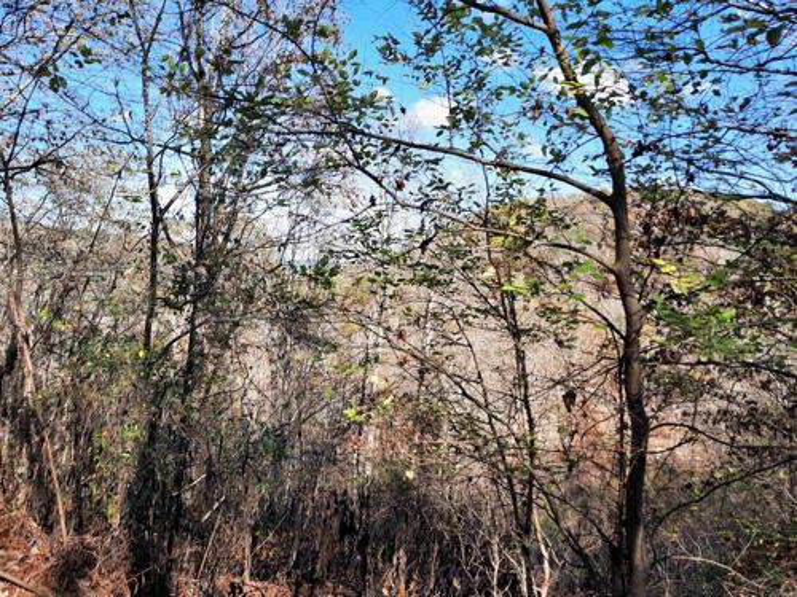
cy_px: 298
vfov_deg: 54.9
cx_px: 398
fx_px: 576
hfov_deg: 69.4
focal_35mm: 25
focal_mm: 4.6
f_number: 2
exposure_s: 1/1410
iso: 32
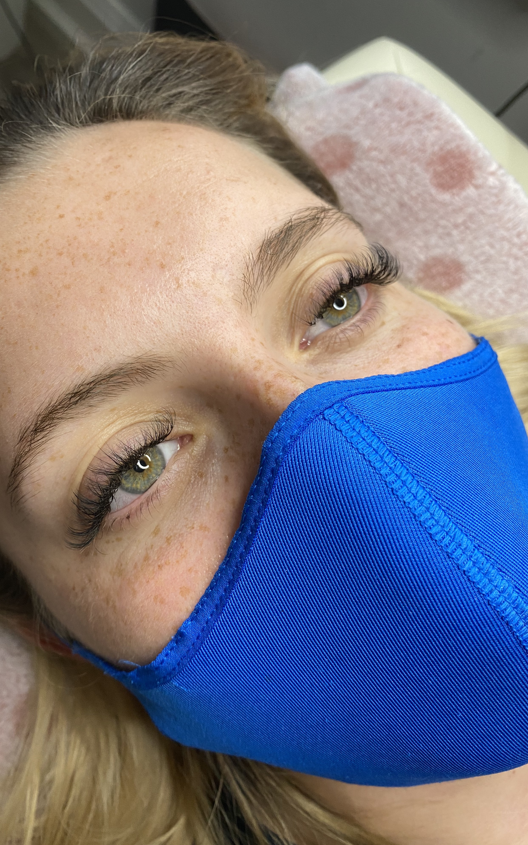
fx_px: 645
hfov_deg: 44.5
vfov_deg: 66.5
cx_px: 236
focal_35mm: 28
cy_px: 422
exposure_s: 1/50
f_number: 1.8
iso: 80
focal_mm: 4.25
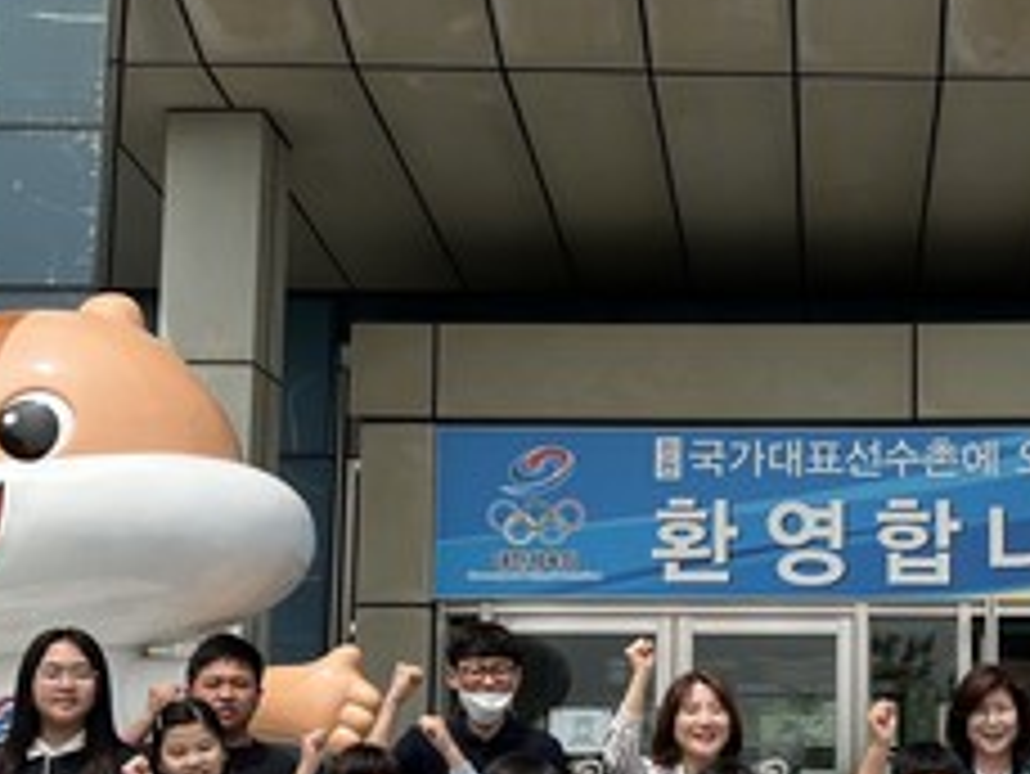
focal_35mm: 68
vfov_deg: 21.5
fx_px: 2024
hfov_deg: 28.1
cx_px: 778
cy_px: 580
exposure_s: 1/5882
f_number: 1.5
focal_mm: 5.7
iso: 50
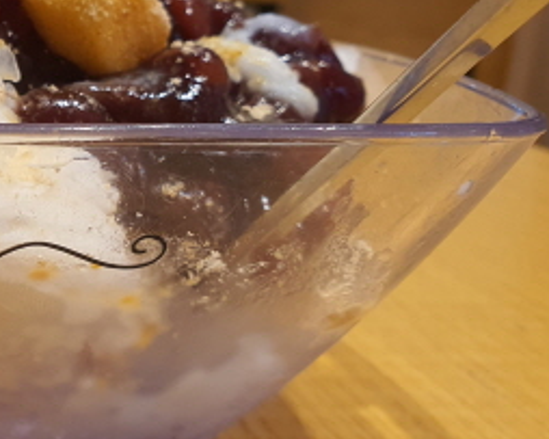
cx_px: -93
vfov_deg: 25.3
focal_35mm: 60
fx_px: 975
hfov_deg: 27.9
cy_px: 182
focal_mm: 4.3
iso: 125
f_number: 2.4
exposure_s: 1/120
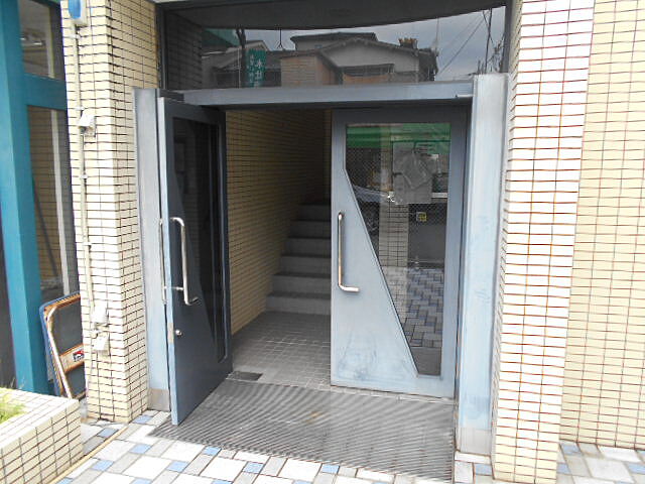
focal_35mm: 26
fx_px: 484
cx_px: 322
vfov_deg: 53.1
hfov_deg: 67.3
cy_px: 242
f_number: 3.2
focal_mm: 4.6
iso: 220
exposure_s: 1/250
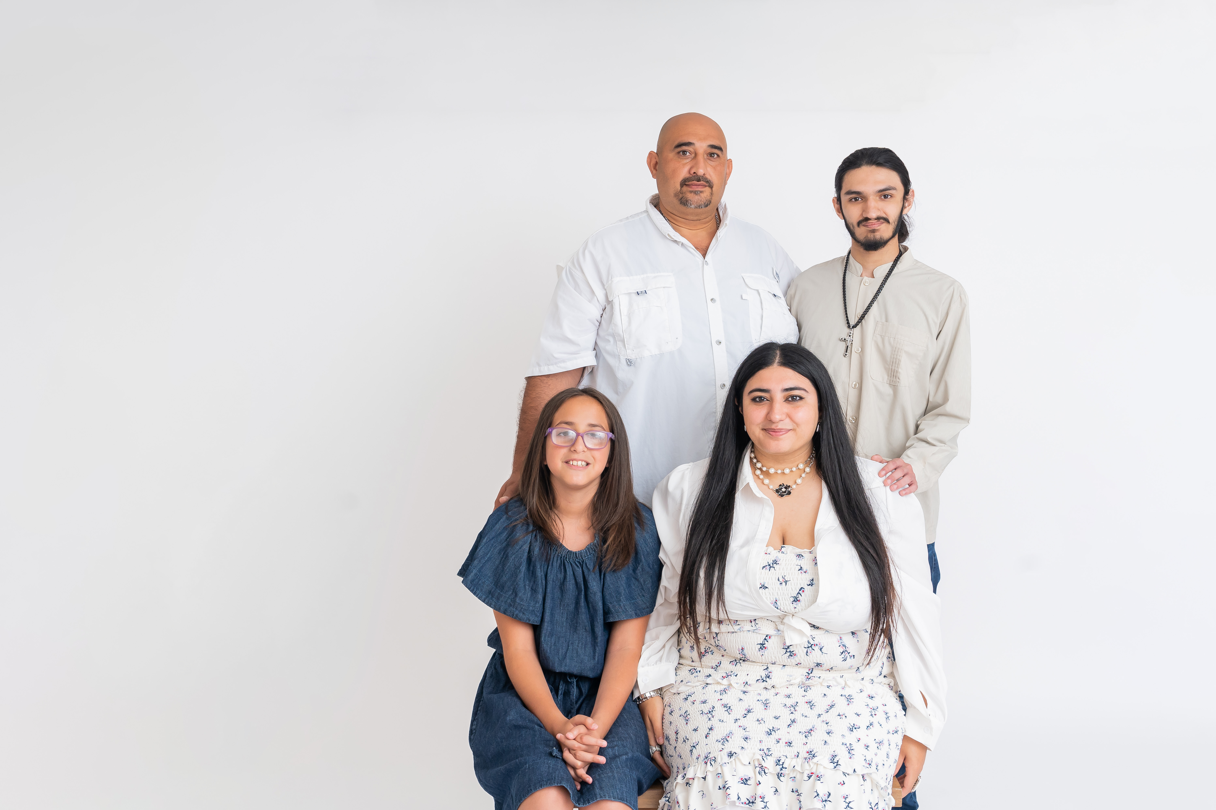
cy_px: 405
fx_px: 1216
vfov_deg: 36.9
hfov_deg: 53.1
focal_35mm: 36
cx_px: 608
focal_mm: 36
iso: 320
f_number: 6.3
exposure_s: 1/125
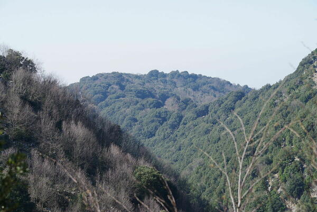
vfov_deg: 11.9
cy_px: 106
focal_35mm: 115
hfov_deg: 17.8
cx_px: 158
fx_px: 1013
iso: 400
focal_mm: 115
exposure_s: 1/320
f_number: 10
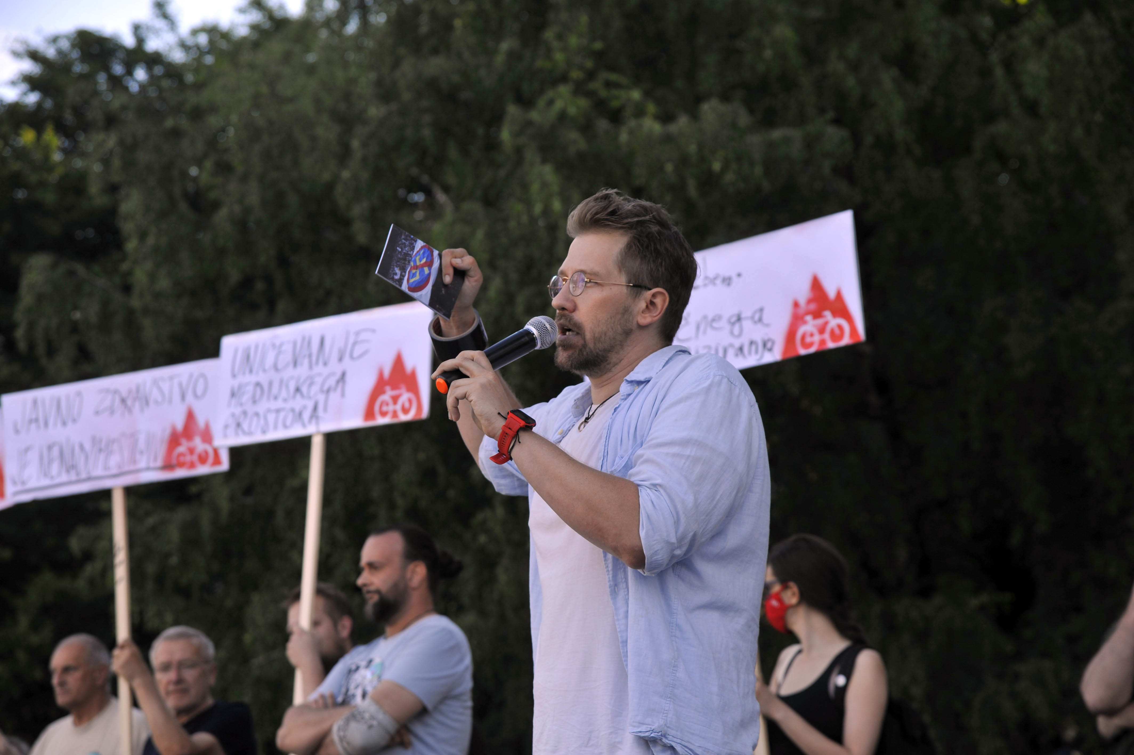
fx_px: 2991
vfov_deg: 14.4
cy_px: 378
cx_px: 567
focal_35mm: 95
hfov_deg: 21.5
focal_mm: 95
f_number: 5
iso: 400
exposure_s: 1/320
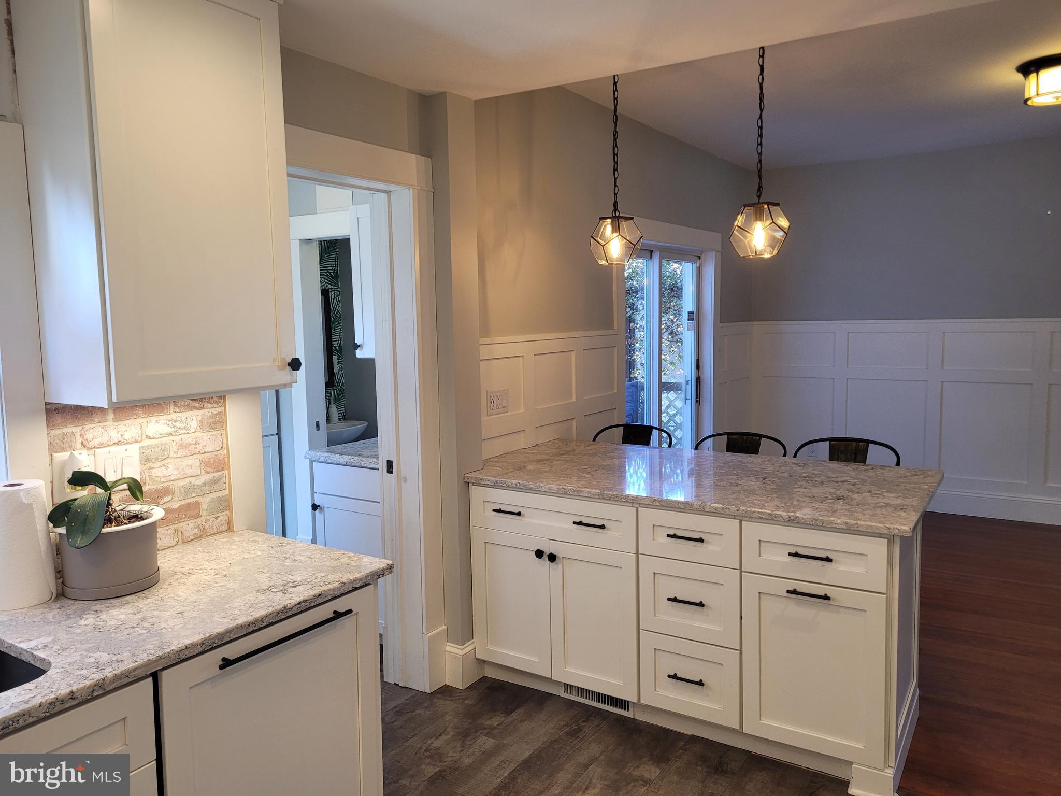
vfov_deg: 53.1
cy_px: 398
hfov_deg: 67.3
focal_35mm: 26
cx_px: 530
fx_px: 797
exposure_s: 1/120
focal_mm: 5.4
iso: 125
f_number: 1.8
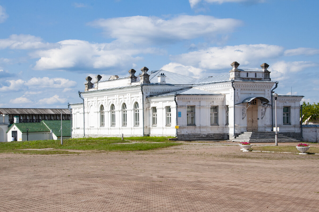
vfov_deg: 18.9
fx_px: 637
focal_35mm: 72
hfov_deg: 28.1
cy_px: 106
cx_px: 160
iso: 640
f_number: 16
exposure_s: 1/1000
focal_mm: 48
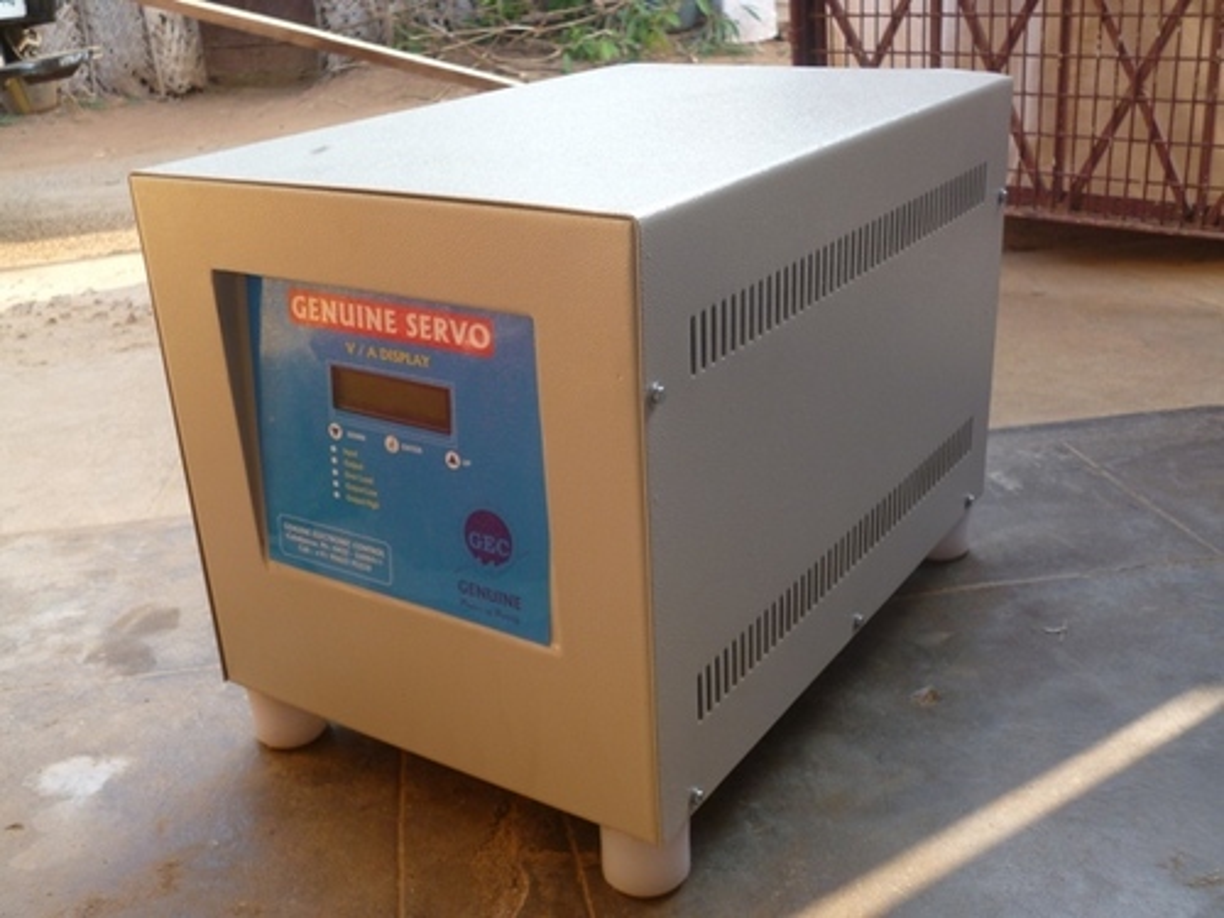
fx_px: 1273
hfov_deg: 51.4
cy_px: 459
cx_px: 612
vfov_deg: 39.7
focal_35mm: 36
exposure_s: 1/100
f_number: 3.1
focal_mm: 6.4
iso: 100
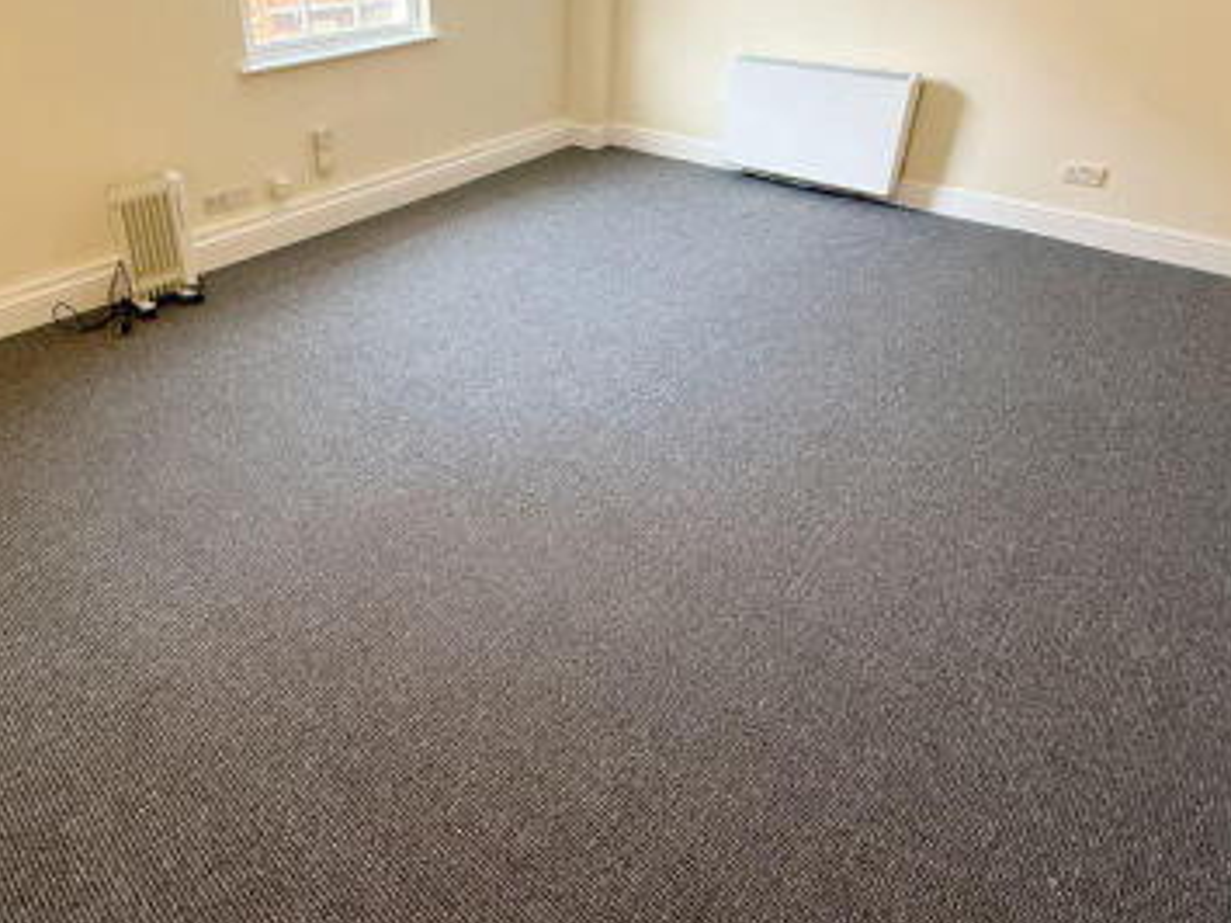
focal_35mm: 23
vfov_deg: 57.5
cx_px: 477
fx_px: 818
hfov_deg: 72.9
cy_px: 304
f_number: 2.2
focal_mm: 2.22
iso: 400
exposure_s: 1/101
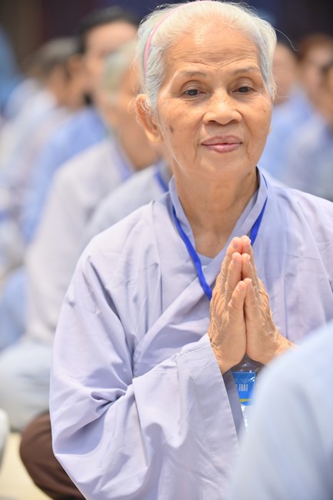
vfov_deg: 19.5
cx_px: 166
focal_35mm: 105
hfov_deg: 13.0
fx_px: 1458
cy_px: 250
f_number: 3.2
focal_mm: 105
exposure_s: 1/100
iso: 1000
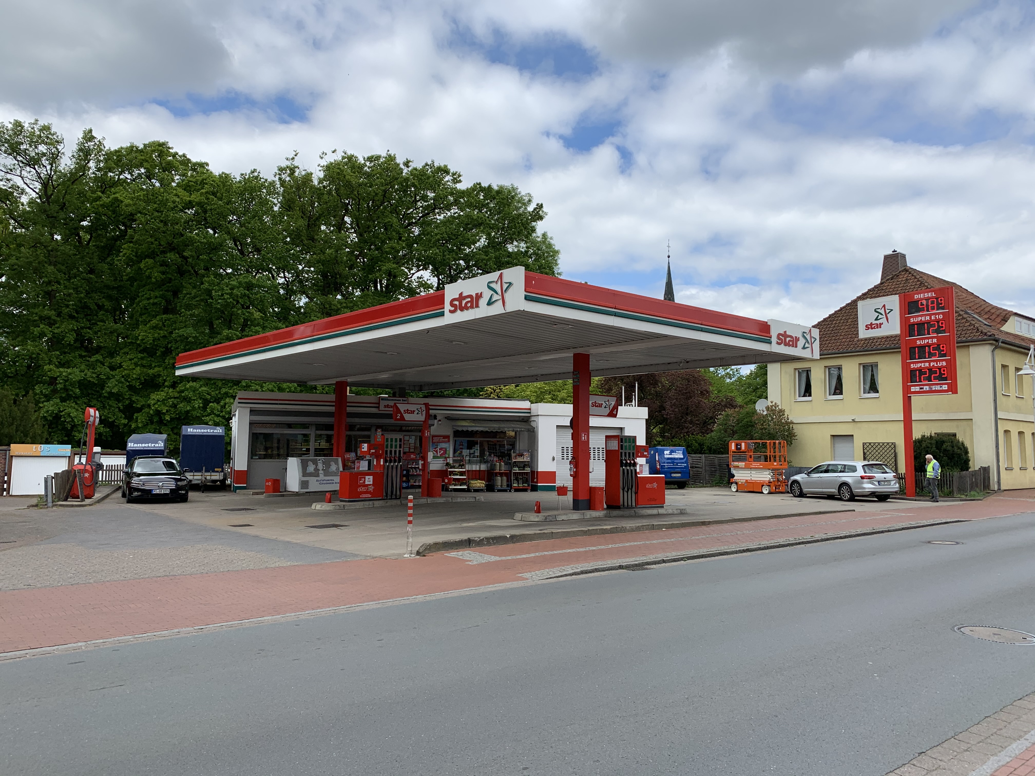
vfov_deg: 53.1
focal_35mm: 26
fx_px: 777
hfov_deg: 67.3
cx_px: 518
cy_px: 388
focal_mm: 4.25
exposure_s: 1/1748
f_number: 1.8
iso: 25
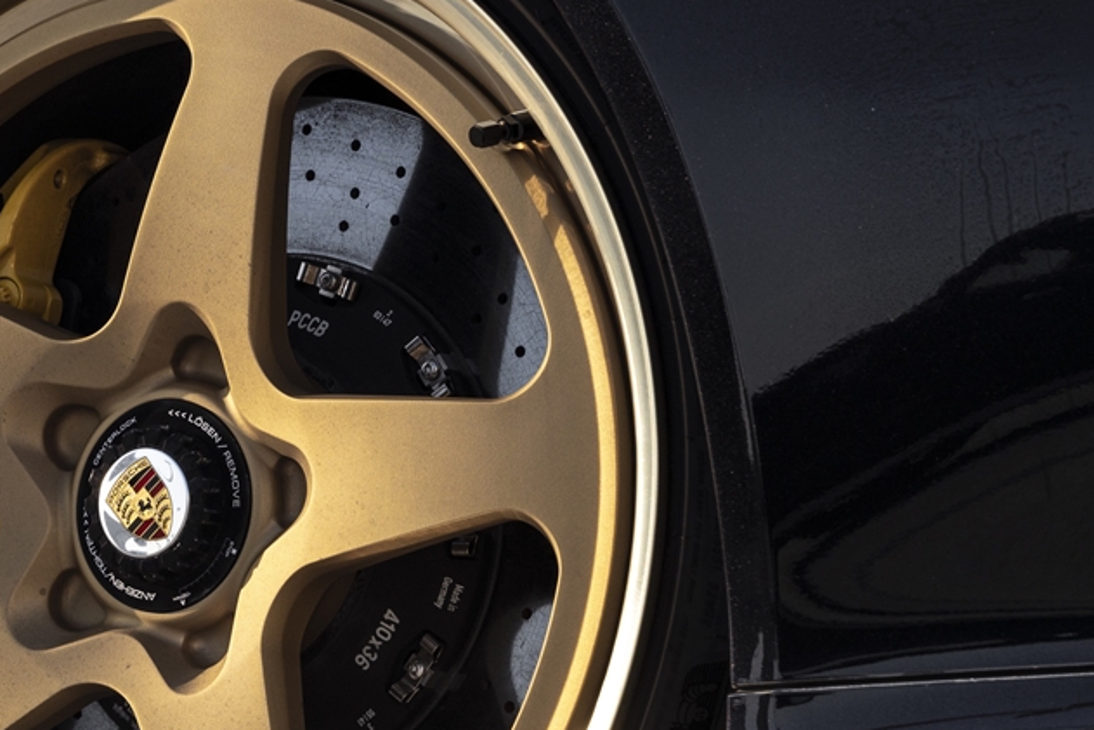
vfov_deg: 9.4
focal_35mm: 146
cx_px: -539
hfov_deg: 13.3
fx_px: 4438
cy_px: 371
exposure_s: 1/250
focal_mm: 48
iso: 100
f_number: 5
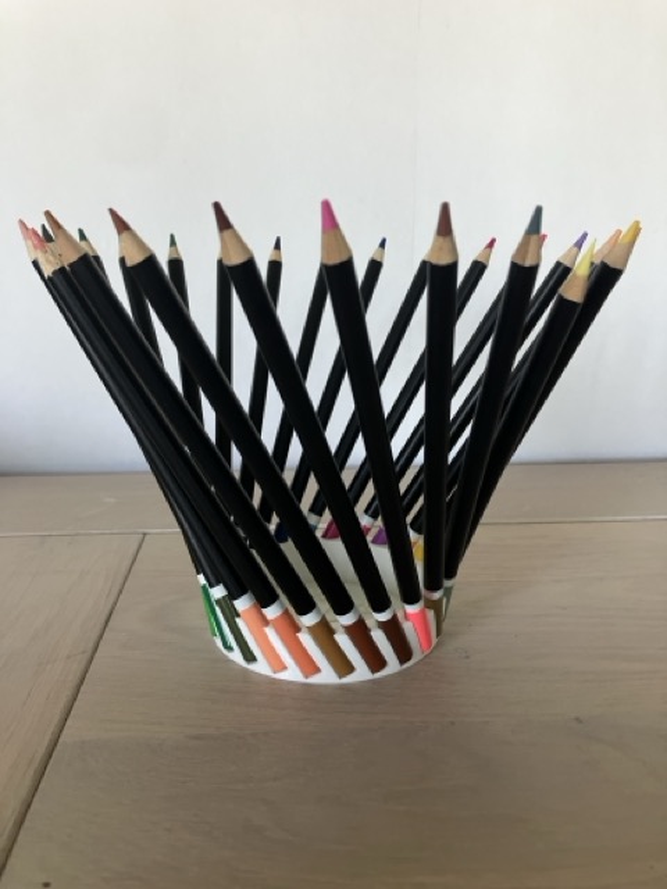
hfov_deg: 49.7
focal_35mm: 28
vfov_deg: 63.4
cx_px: 334
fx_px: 719
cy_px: 444
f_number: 1.8
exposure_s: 1/60
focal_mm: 3.99
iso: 125
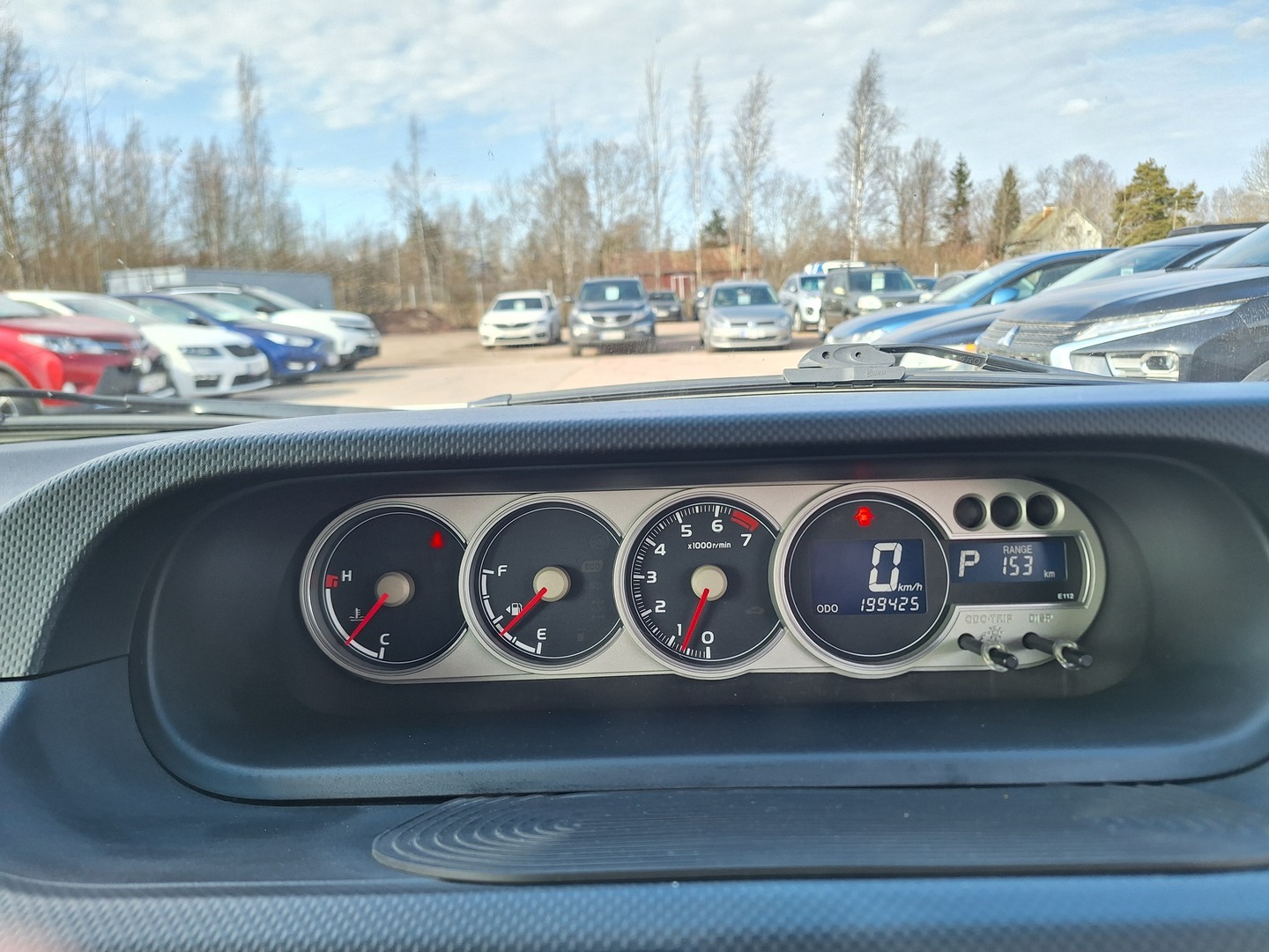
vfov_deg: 58.9
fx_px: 843
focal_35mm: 23
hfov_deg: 73.9
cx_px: 634
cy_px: 476
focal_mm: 5.54
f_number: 1.8
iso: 40
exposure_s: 1/148
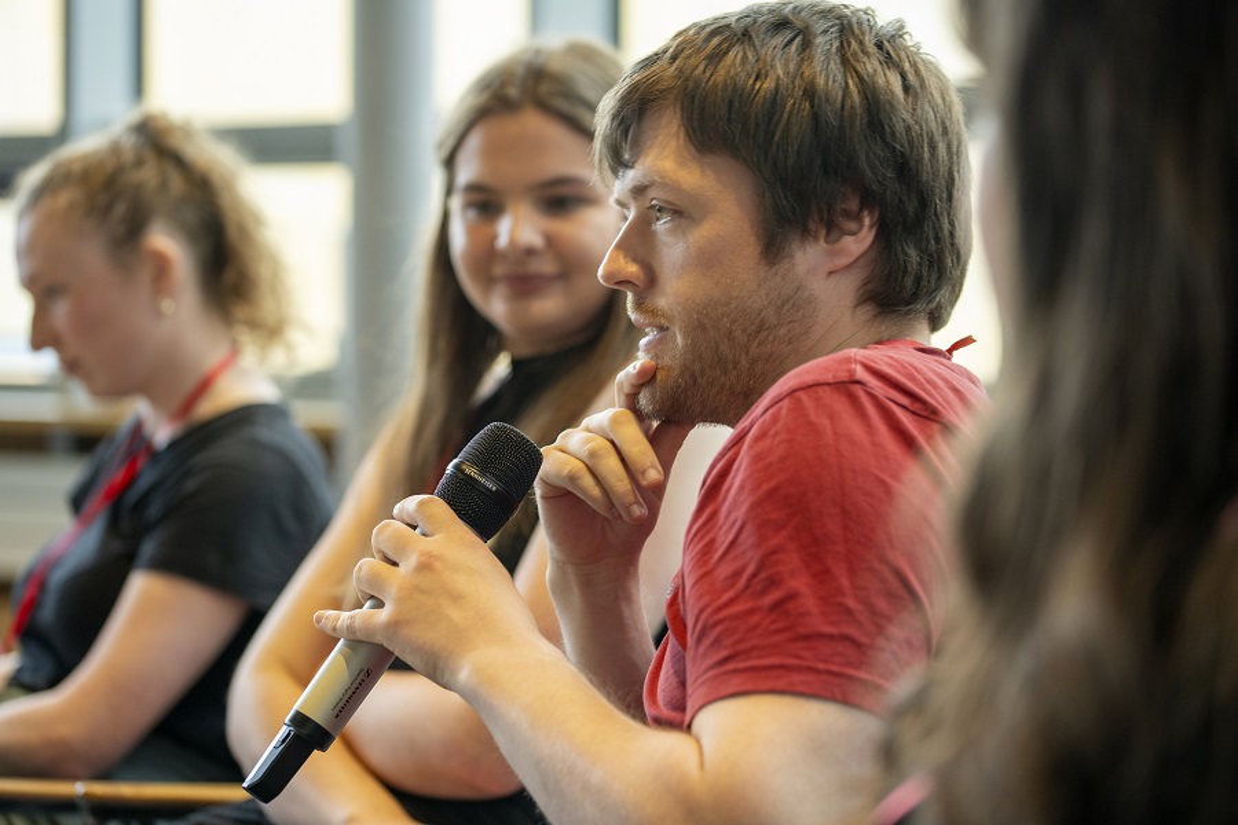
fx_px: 3611
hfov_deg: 19.5
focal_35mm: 105
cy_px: 412
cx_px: 619
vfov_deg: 13.0
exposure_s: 1/80
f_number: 4
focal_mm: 105
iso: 500
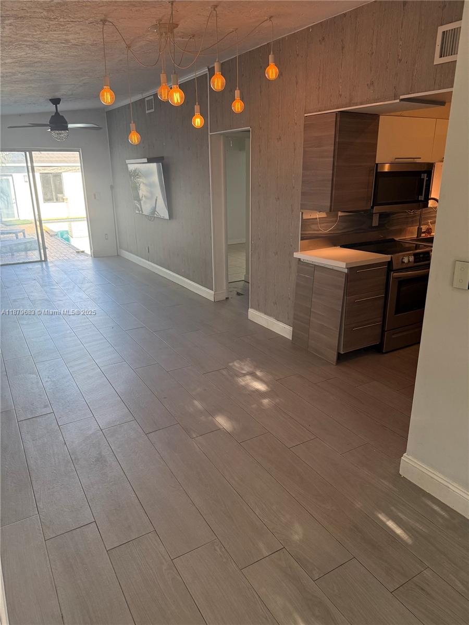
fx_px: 434
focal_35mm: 24
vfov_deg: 71.6
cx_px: 234
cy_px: 312
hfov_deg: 56.8
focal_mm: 6.76
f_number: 1.78
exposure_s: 1/192
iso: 200
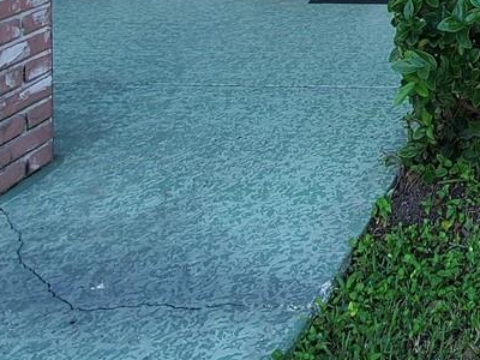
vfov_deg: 21.4
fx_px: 721
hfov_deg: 28.6
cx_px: 656
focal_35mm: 52
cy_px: -236
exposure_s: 1/119
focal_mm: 1.8
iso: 50
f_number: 2.2
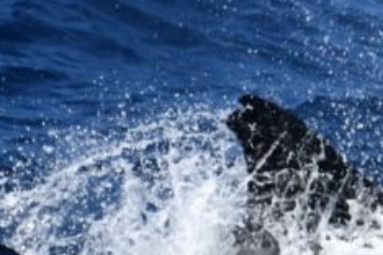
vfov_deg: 0.8
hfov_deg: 1.2
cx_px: 637
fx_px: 18180
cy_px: 215
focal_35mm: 1709
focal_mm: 500
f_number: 6.3
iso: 1000
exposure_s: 1/8000
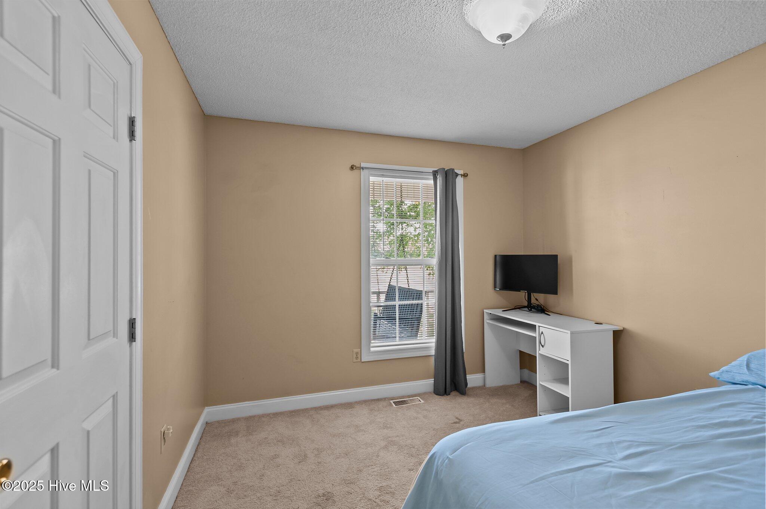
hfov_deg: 96.8
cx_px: 383
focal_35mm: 16
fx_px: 340
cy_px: 254
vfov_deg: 73.7
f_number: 4
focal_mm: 16
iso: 400
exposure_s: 1/10
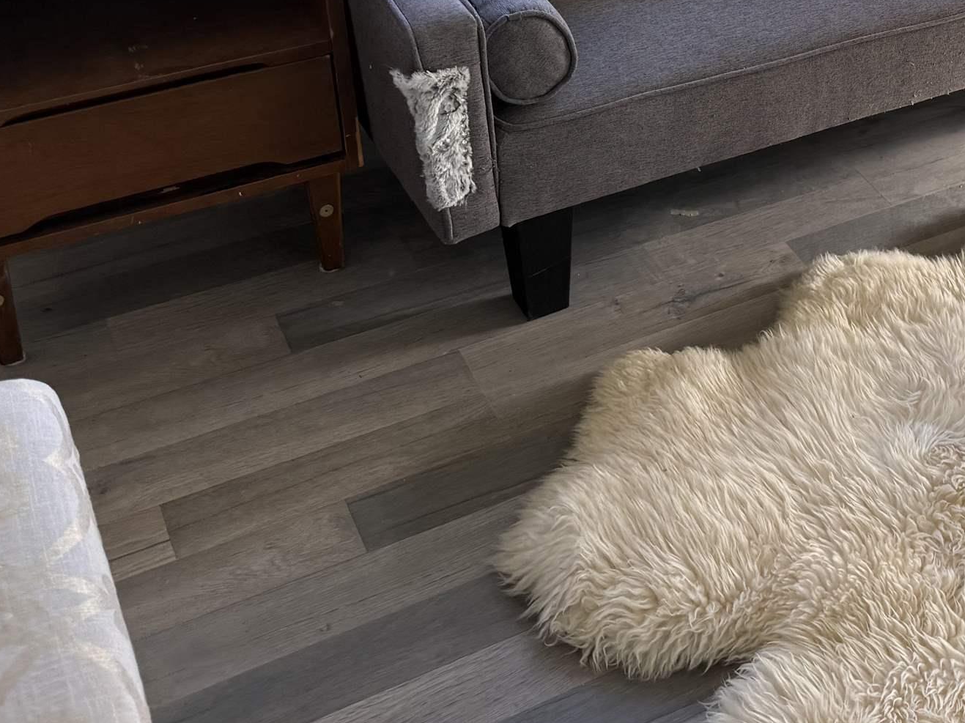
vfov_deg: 24.8
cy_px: -9
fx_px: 1561
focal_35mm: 56
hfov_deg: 31.7
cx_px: 966
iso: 80
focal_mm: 6.76
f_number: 1.78
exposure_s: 1/197
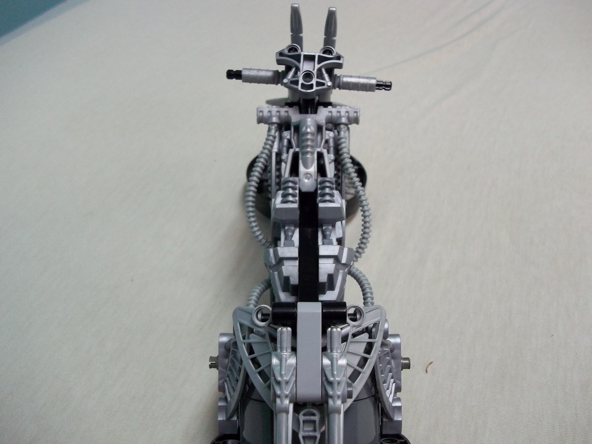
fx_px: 547
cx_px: 296
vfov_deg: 44.2
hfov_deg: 56.8
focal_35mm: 32
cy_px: 222
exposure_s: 1/30
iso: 150
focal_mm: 5.7
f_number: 2.9
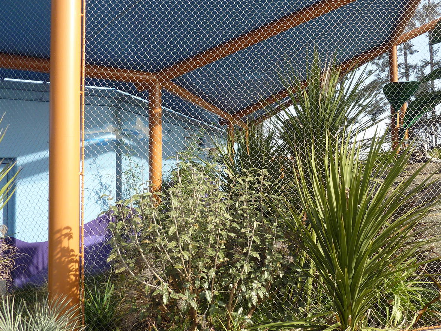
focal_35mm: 34
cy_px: 146
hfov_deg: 53.6
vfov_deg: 41.7
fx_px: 433
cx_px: 261
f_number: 3.3
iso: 125
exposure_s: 1/500
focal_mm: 4.1
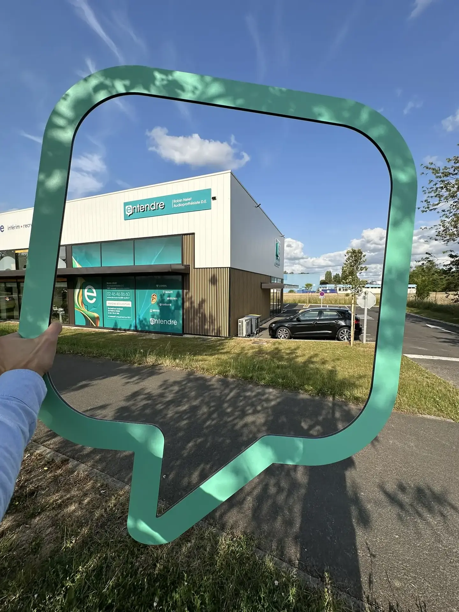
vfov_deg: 102.1
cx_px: 230
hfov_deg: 85.7
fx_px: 248
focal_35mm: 14
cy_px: 306
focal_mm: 2.22
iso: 50
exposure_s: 1/2212
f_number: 2.2
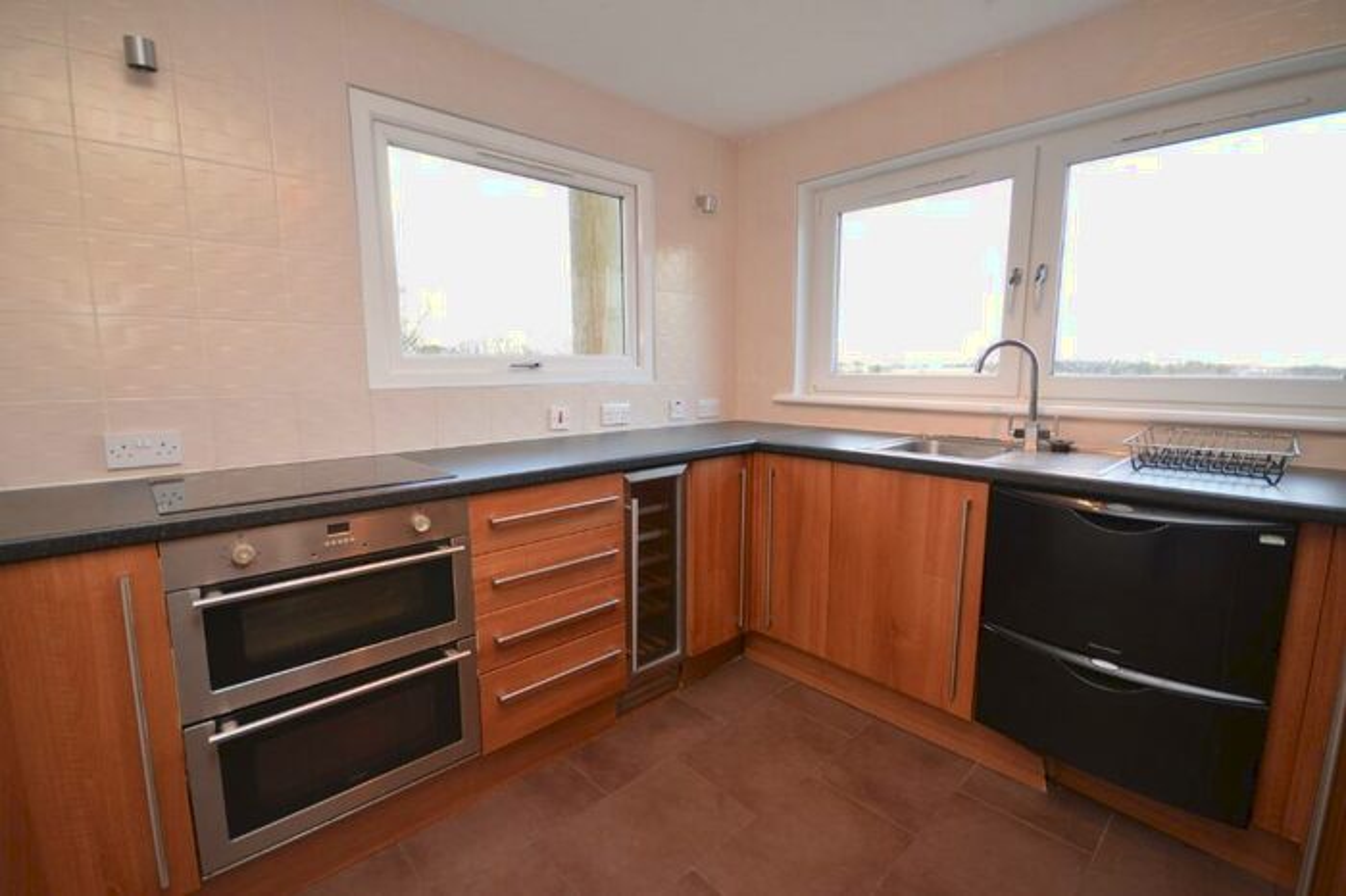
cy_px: 448
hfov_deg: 100.4
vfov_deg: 77.3
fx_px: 561
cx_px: 673
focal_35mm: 15
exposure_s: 1/60
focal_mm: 10
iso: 560
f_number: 4
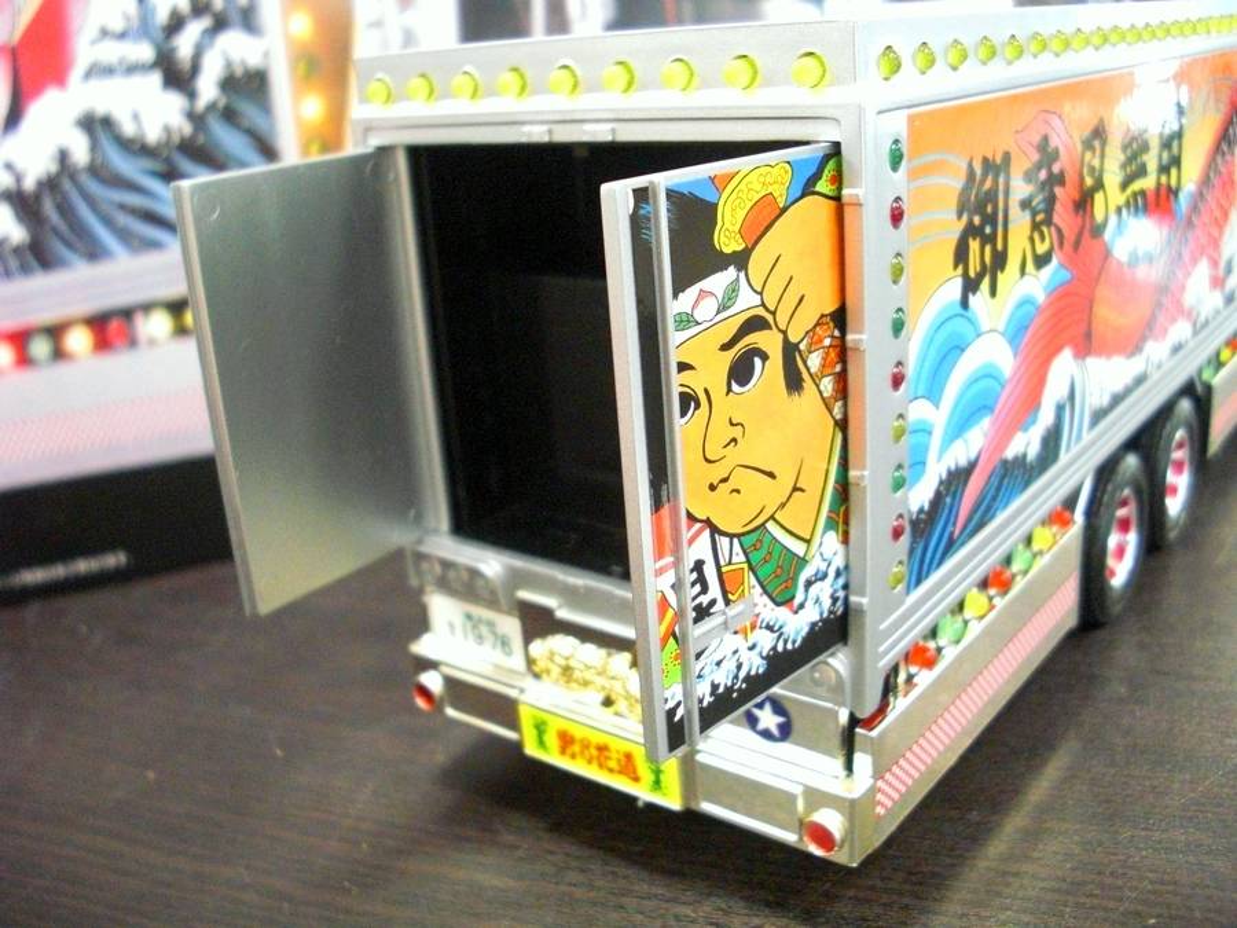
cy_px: 464
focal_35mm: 36
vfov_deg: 39.7
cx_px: 618
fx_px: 1286
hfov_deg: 51.4
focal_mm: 6.3
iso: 800
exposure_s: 1/60
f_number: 2.8
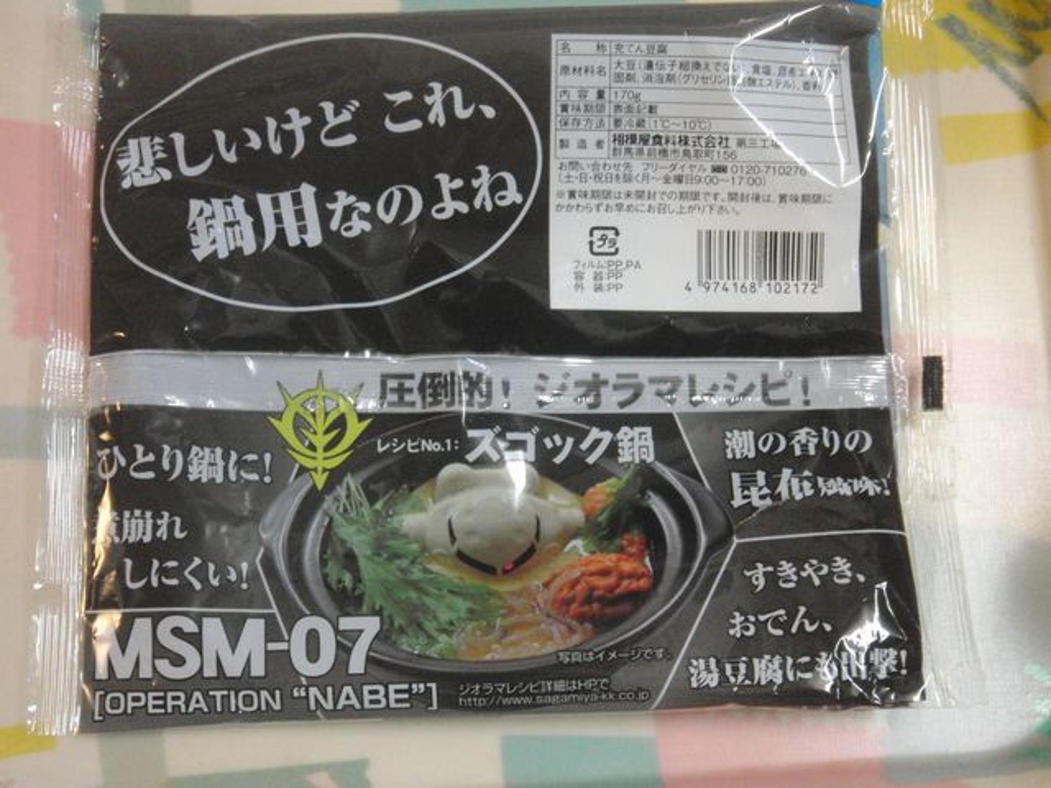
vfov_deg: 22.3
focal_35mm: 66
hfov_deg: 29.4
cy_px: 394
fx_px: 2004
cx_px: 526
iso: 800
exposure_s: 1/13
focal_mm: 11.5
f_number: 4.6
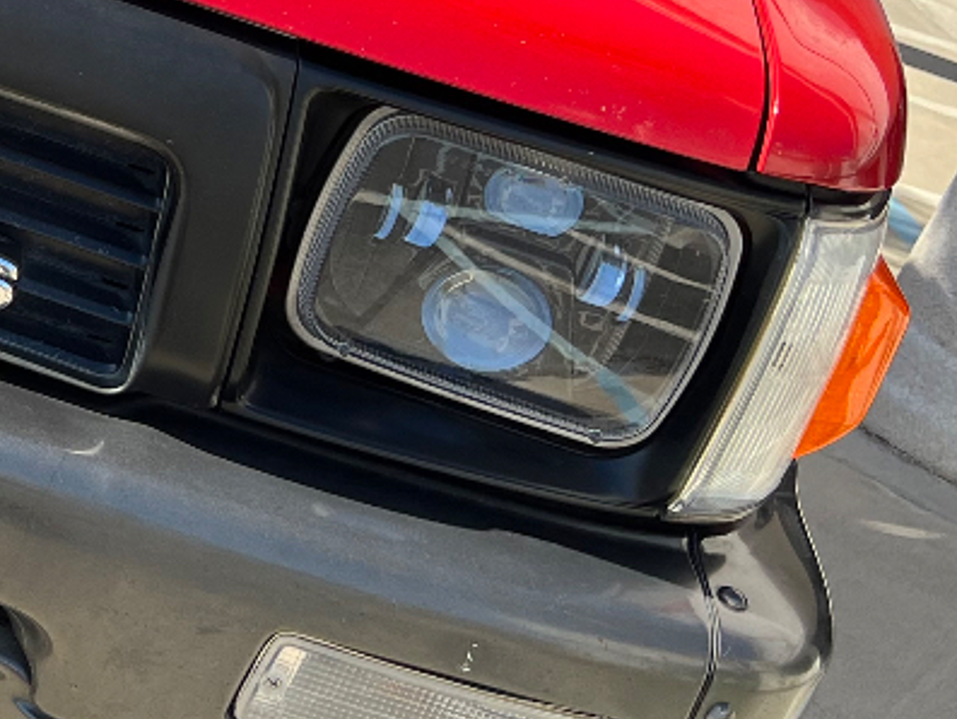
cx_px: -463
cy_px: -148
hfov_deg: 18.7
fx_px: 2572
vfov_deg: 15.3
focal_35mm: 93
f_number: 1.5
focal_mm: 5.7
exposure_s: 1/1645
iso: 50
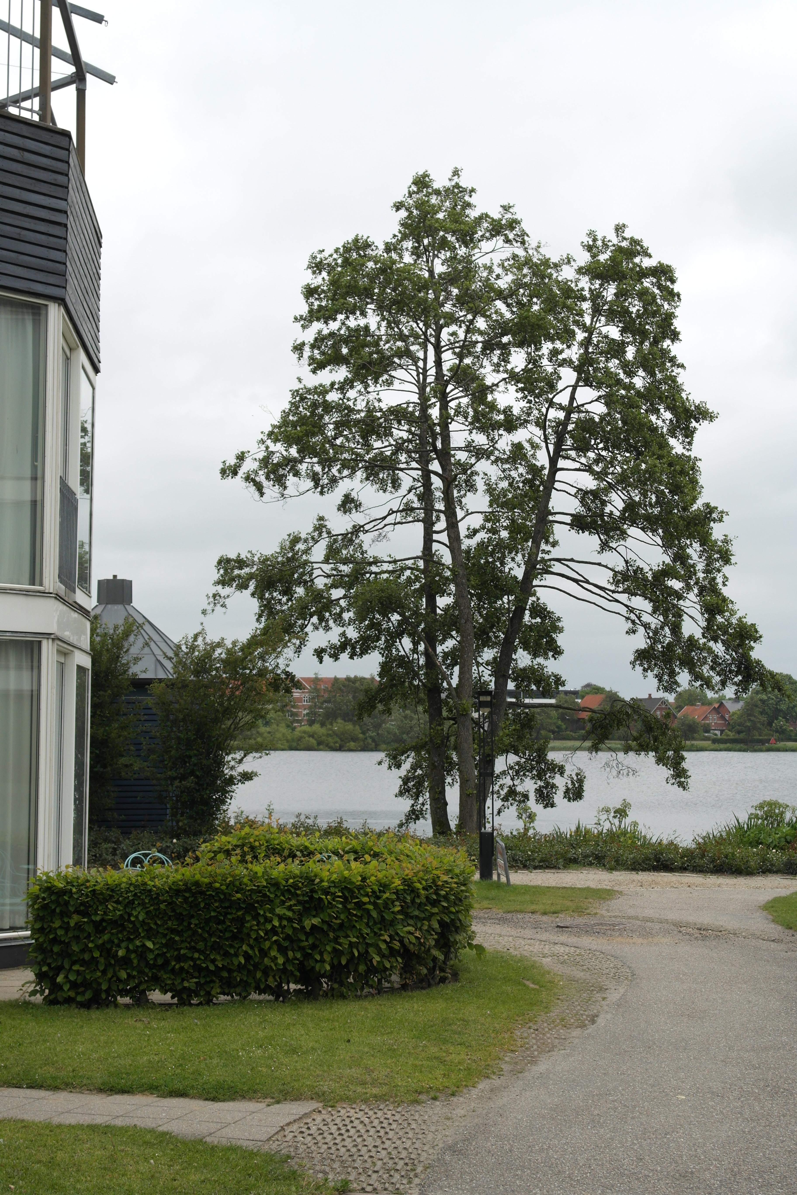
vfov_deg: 34.5
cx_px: 398
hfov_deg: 23.4
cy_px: 598
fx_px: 1926
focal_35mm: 58
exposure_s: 1/200
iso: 100
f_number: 5.6
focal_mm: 38
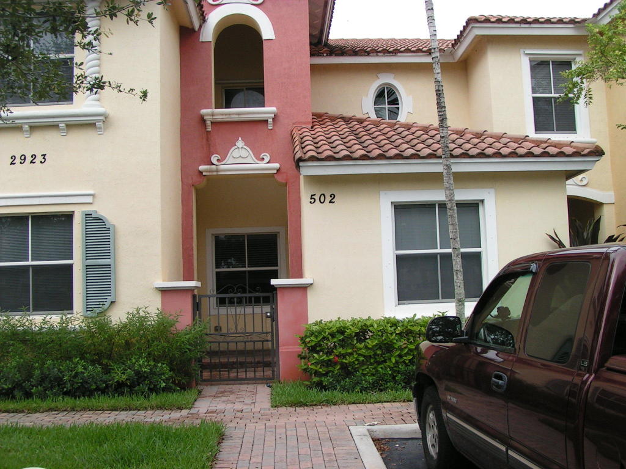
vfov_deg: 37.7
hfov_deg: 49.0
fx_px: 687
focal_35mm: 38
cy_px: 234
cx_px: 313
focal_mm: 5.8
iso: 50
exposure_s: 1/200
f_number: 5.6
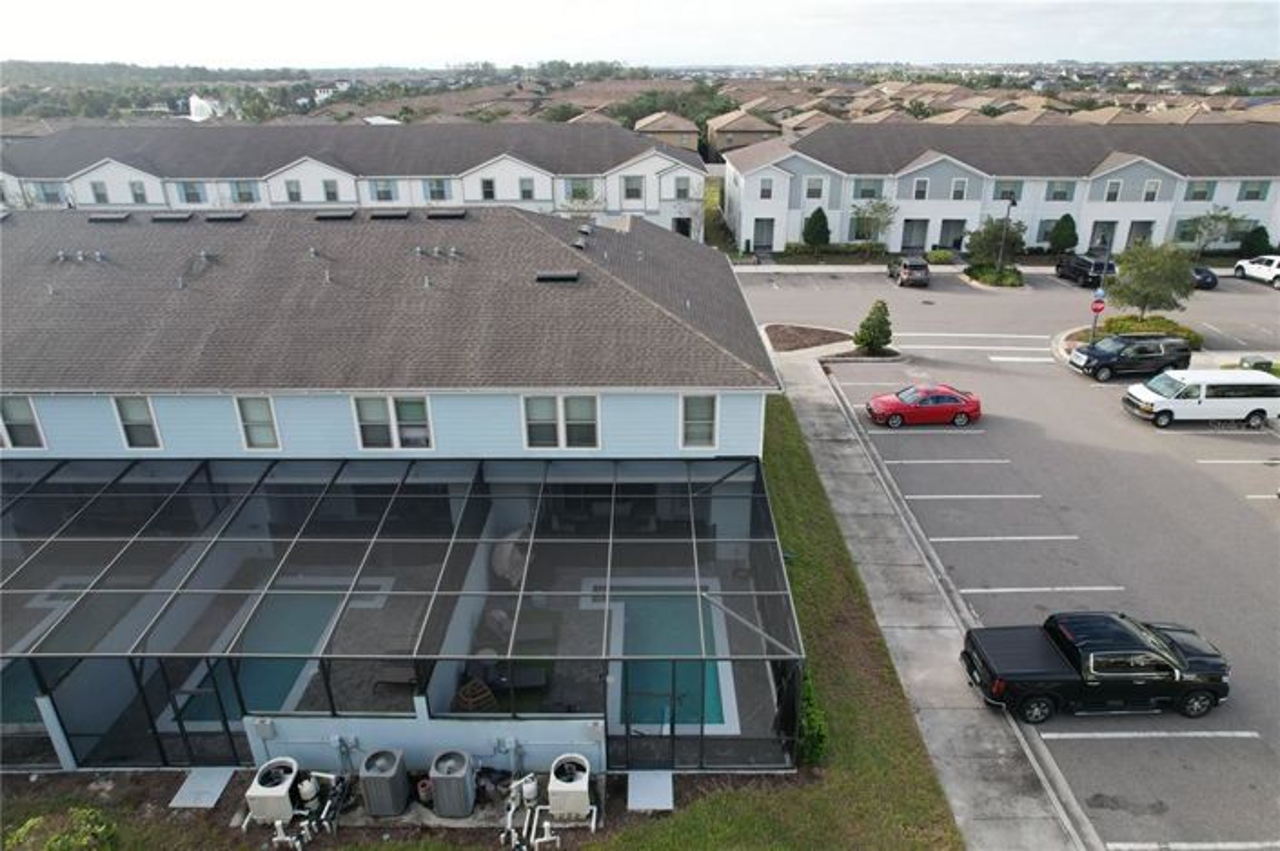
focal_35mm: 22
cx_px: 640
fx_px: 782
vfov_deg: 57.2
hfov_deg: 78.6
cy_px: 426
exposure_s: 1/800
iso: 200
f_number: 2.8
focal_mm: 8.38
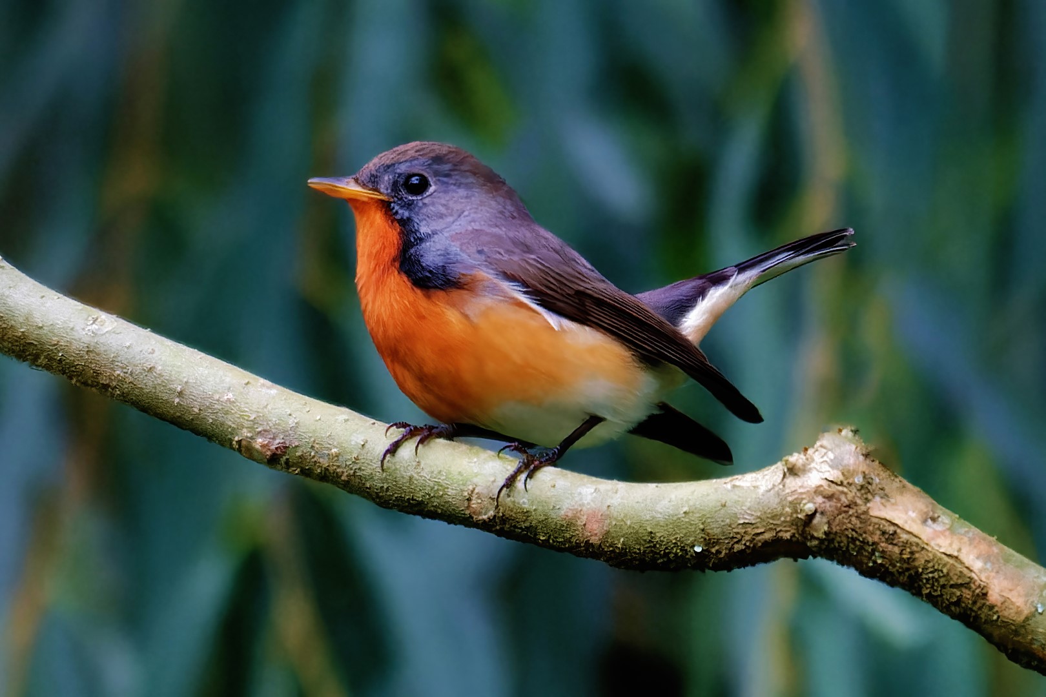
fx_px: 20918
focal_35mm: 720
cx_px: 523
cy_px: 348
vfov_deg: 1.9
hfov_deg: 2.9
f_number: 6.3
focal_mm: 480
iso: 3200
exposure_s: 1/1250
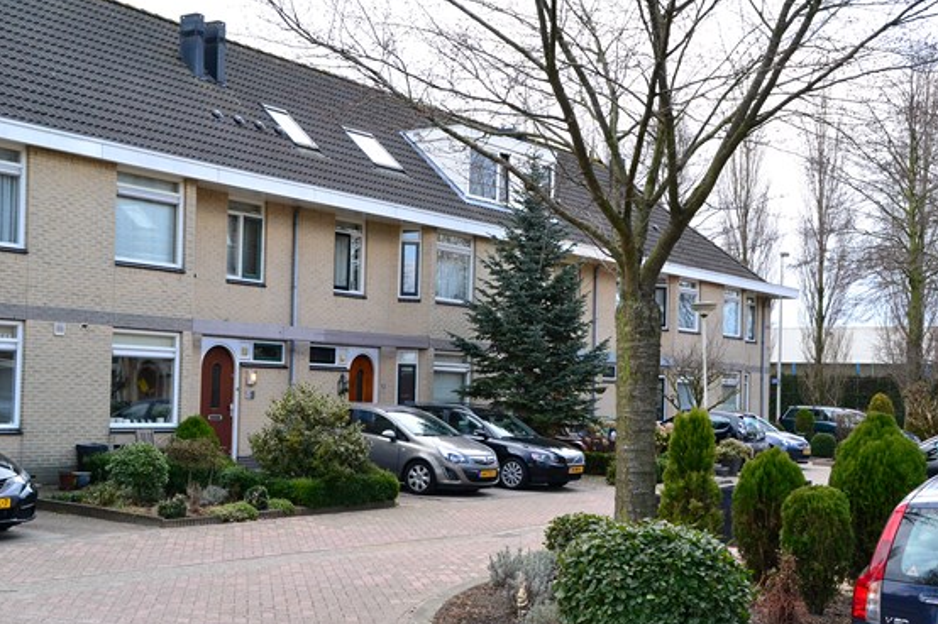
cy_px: 333
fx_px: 1354
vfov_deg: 26.0
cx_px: 491
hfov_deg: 38.2
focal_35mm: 52
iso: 1600
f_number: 11
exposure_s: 1/500
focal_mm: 32
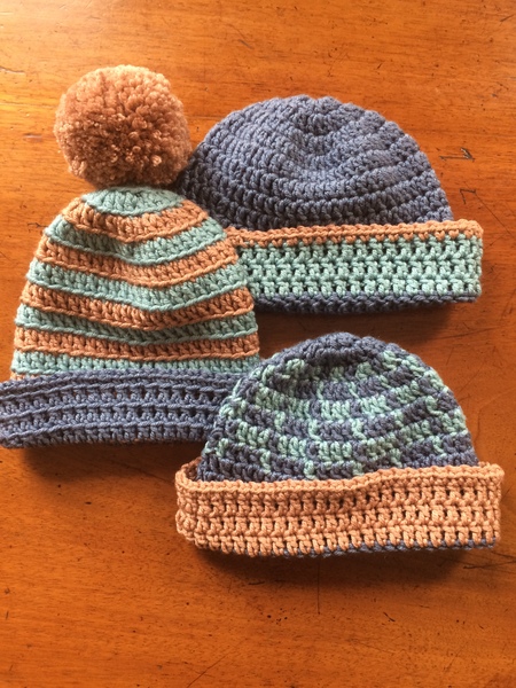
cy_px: 344
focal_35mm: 29
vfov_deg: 61.7
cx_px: 258
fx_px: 576
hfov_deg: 48.2
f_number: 2.2
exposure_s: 1/33
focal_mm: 4.15
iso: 40
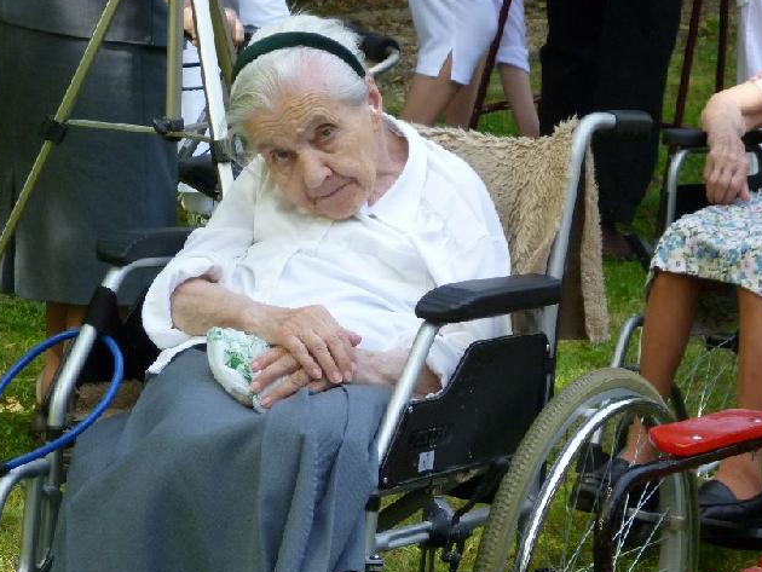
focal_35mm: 146
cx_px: 369
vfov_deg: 10.2
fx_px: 3215
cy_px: 331
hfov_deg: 13.5
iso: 250
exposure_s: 1/100
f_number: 6.1
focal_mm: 20.5
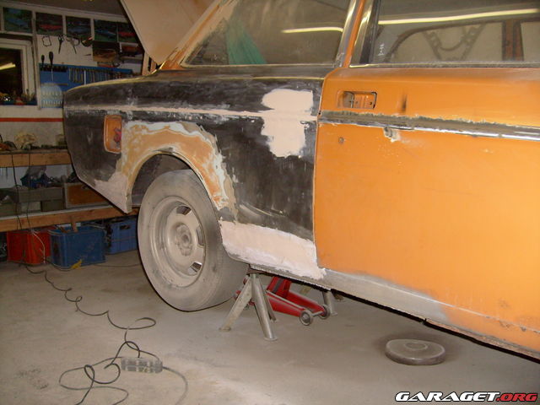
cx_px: 270
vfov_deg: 40.7
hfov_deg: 52.6
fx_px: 546
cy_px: 202
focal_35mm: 35
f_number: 2.8
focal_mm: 5.8
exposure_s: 1/45
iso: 100
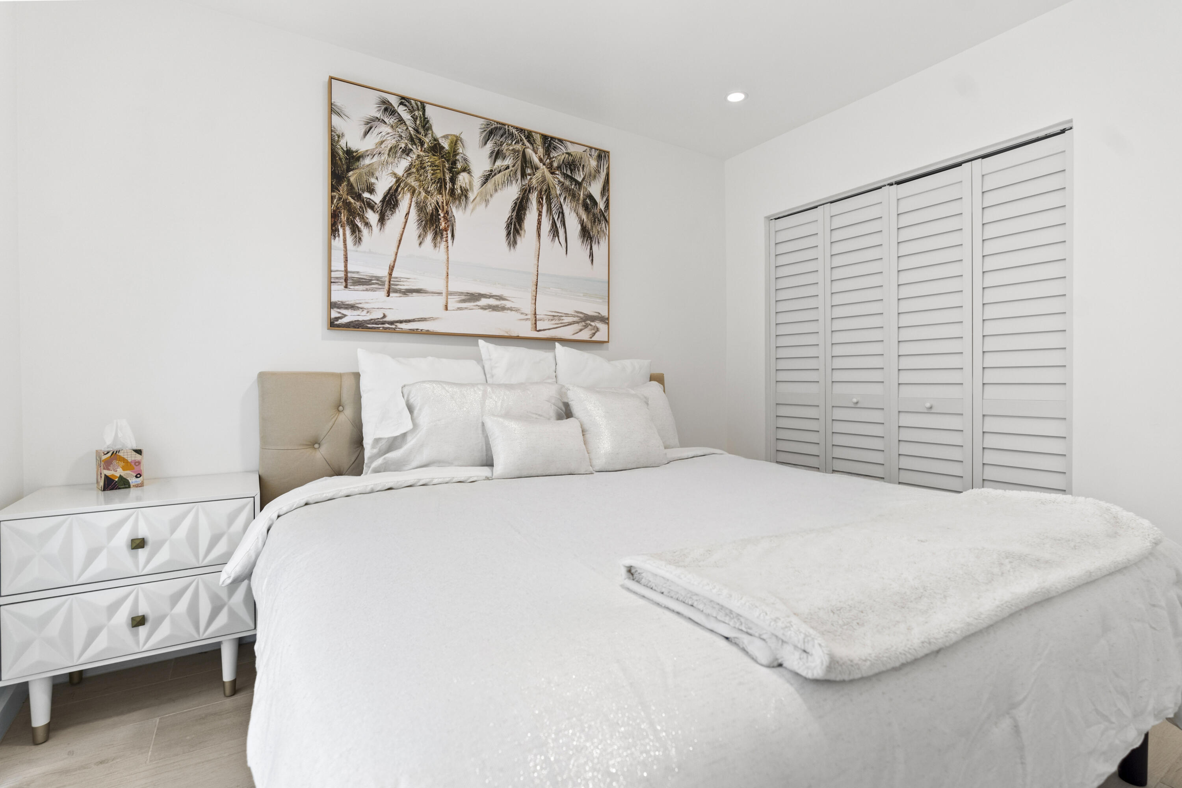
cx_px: 591
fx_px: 525
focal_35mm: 16
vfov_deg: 73.7
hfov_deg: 96.7
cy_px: 394
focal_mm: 16
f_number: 4.5
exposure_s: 1/20
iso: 320
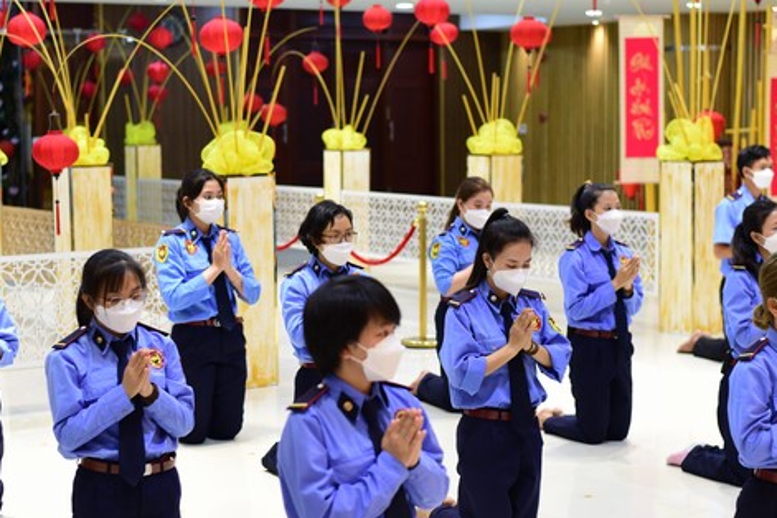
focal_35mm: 69
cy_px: 304
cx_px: 407
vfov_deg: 19.7
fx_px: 1489
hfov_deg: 29.2
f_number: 2.5
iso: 1000
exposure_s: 1/125
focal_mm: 50
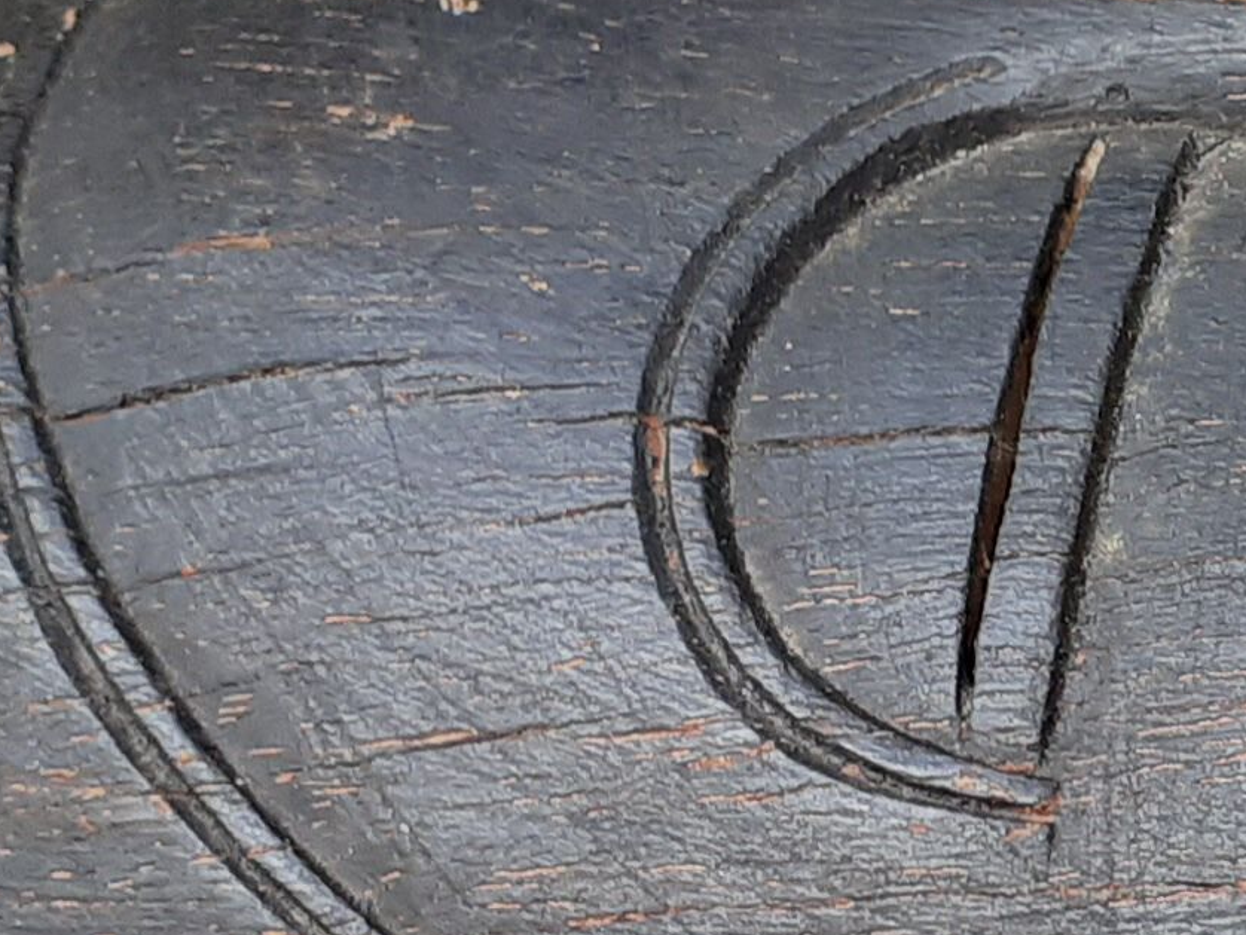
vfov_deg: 11.2
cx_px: 1347
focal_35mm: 133
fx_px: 4789
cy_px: 403
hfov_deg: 14.5
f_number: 1.9
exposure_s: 1/170
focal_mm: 3.6
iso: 40
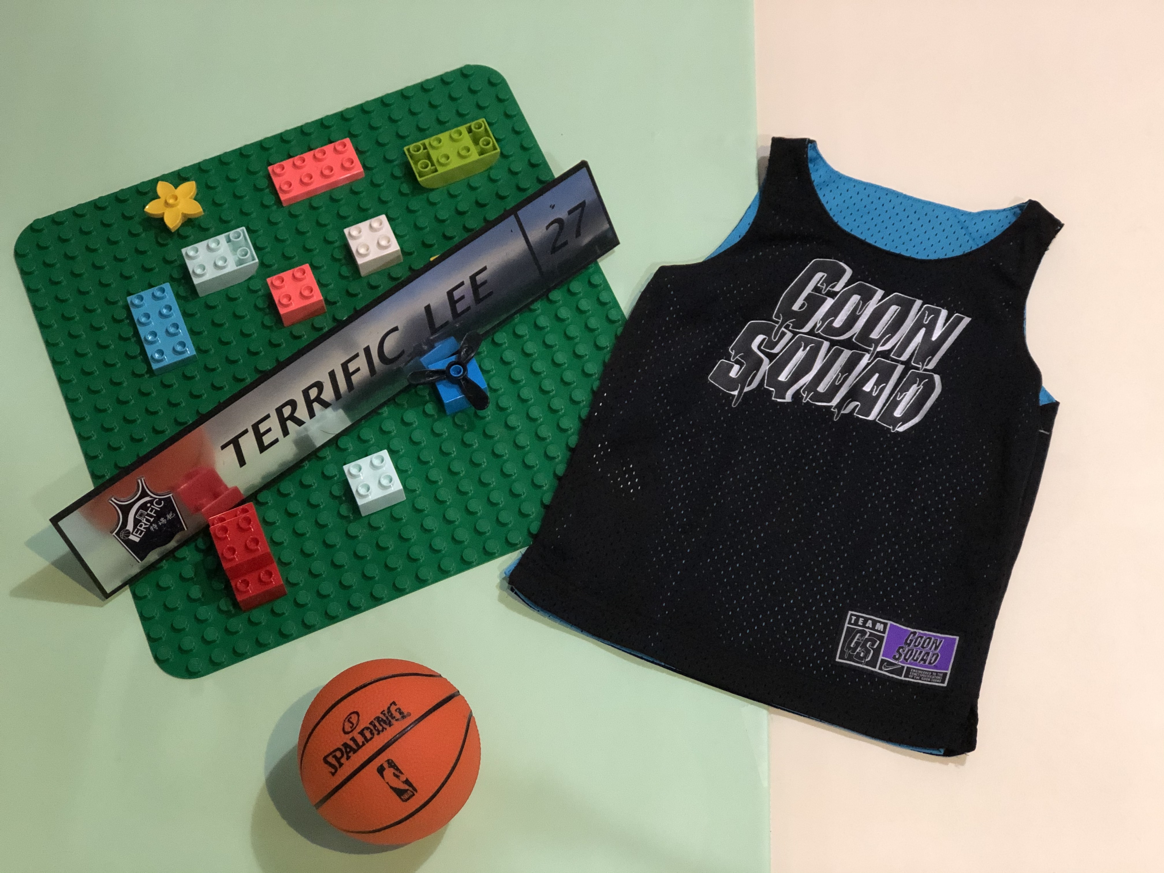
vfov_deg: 25.7
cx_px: 582
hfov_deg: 33.8
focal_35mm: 57
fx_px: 1917
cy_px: 436
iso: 320
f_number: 2.8
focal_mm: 6.6
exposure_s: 1/30
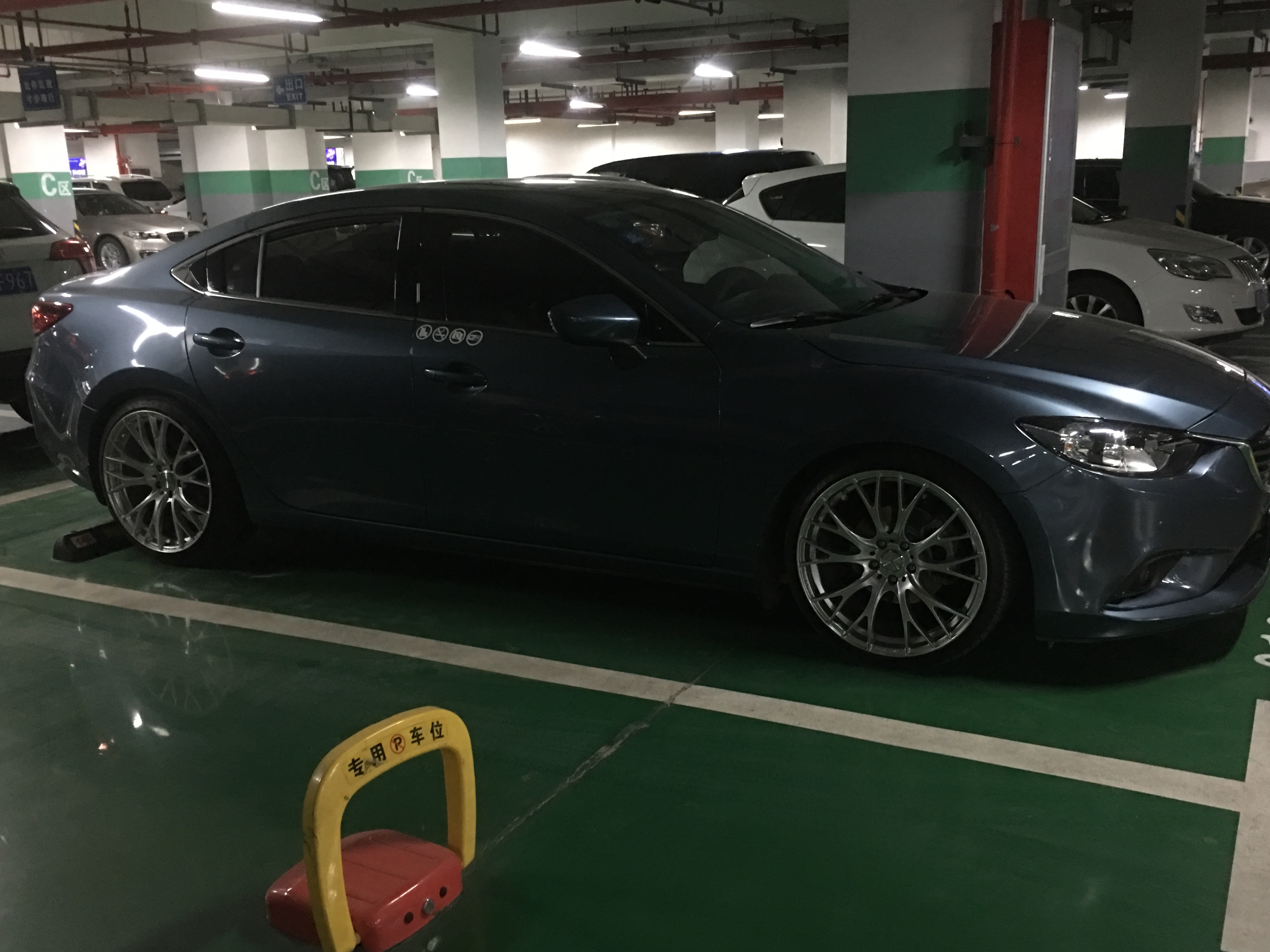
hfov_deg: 54.0
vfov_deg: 41.8
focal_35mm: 34
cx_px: 654
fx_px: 1247
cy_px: 518
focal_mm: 4.15
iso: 125
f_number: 2.2
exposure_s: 1/4
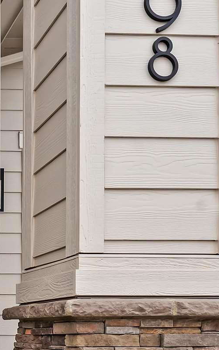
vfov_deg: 32.8
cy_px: 316
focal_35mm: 59
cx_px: -163
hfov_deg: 18.0
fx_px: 563
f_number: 8
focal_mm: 15
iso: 320
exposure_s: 1/100
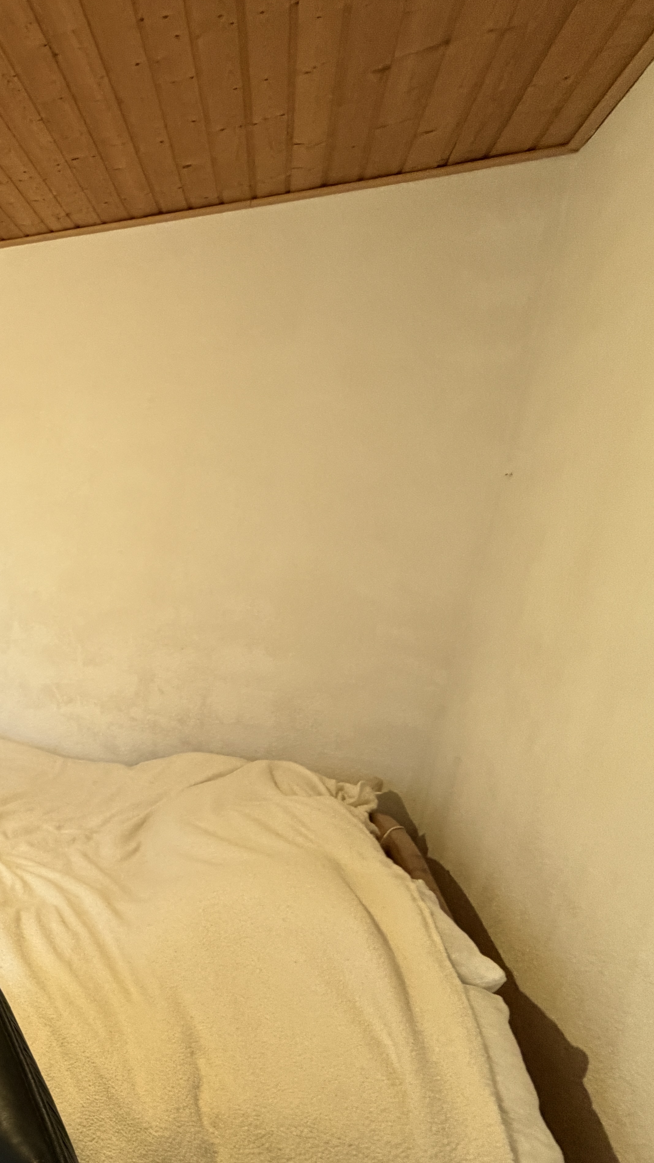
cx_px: -209
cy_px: 649
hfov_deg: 34.2
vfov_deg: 78.4
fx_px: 709
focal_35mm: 23
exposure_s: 1/50
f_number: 2.2
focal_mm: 2.22
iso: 320
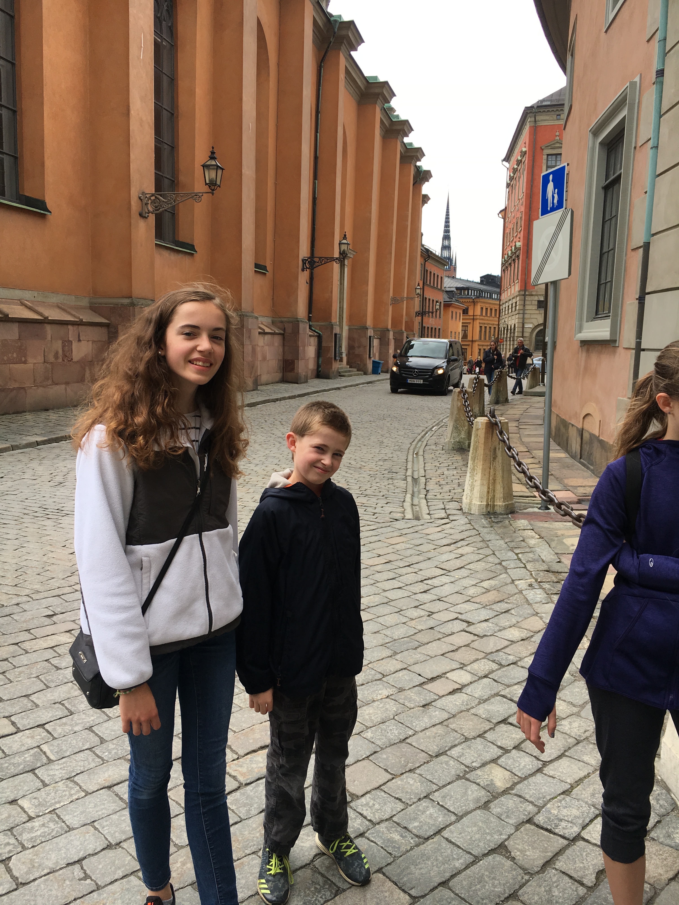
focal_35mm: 29
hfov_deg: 48.2
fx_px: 758
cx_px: 340
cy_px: 452
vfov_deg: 61.7
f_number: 2.2
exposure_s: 1/578
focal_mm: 4.15
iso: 25
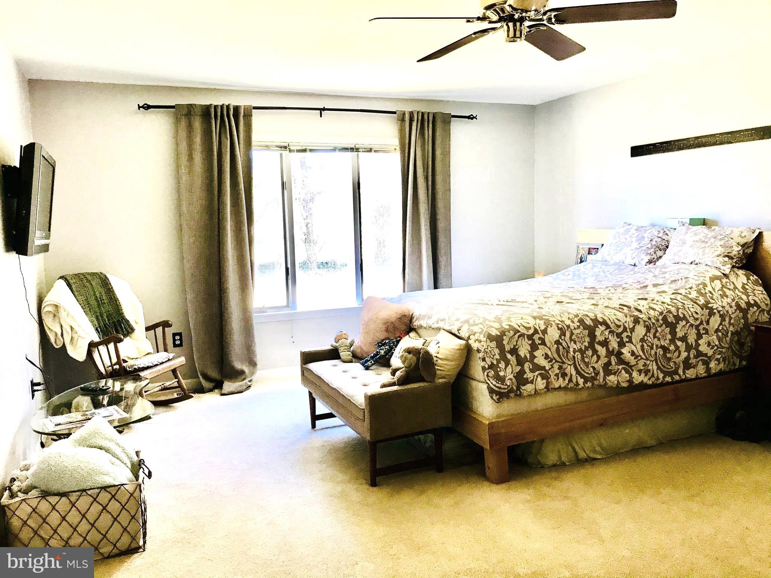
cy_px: 289
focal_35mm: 28
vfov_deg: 49.7
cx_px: 386
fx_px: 624
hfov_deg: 63.4
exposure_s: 1/20
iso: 40
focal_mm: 3.99
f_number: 1.8
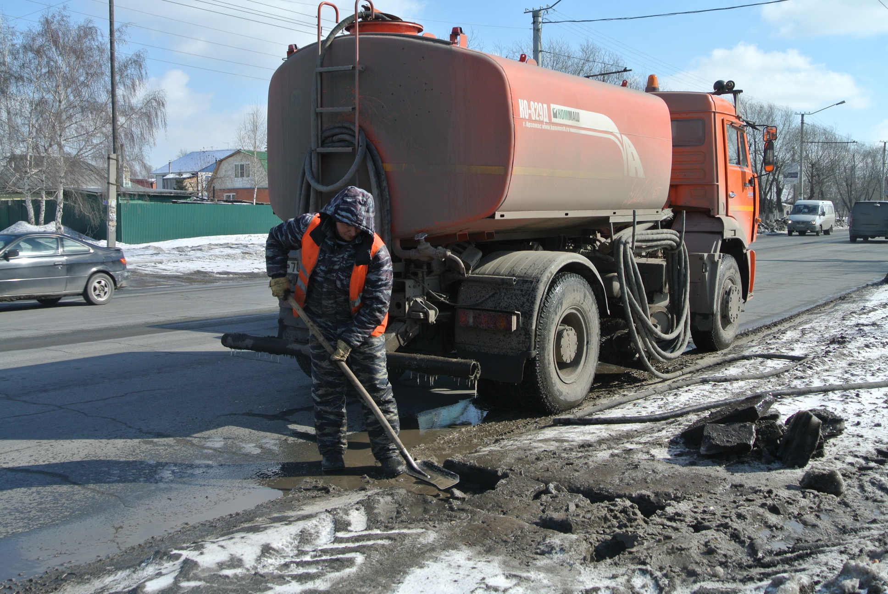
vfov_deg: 34.3
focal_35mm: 39
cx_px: 444
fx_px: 963
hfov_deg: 49.5
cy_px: 297
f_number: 5.6
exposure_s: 1/500
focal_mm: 14.5
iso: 100
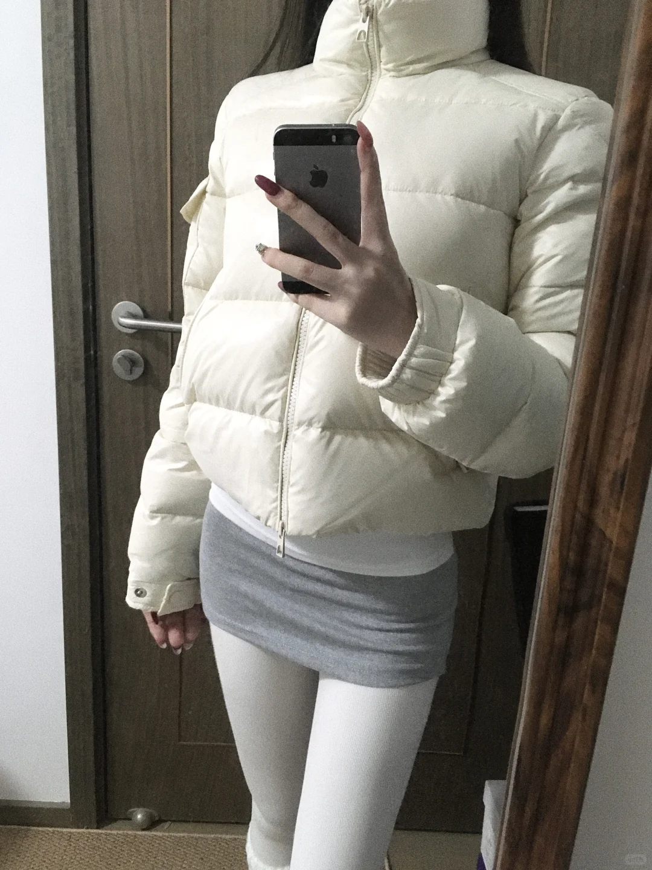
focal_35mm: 29
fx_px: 728
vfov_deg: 61.7
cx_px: 326
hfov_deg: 48.2
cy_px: 435
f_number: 2.2
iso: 250
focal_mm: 4.15
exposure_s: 1/17
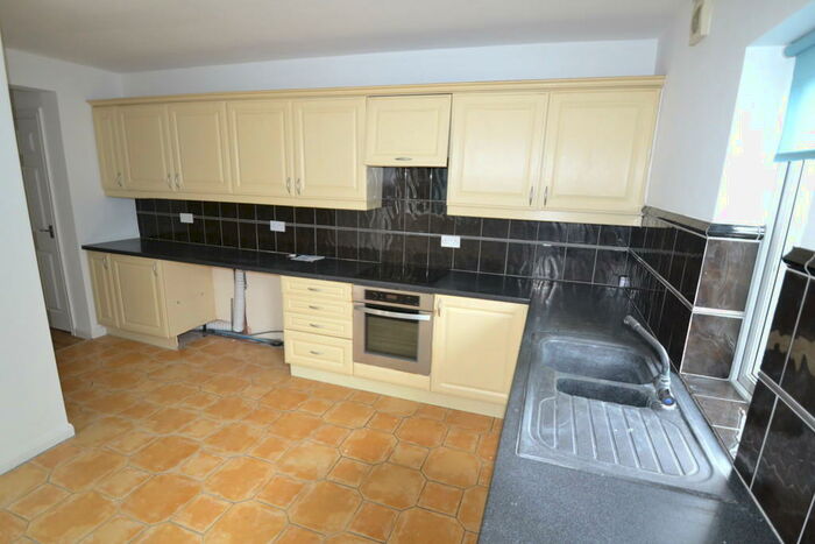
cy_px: 272
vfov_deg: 69.7
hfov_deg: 92.4
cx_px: 408
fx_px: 391
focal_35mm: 17
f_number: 3.5
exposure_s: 1/60
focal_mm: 11.5
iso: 1100
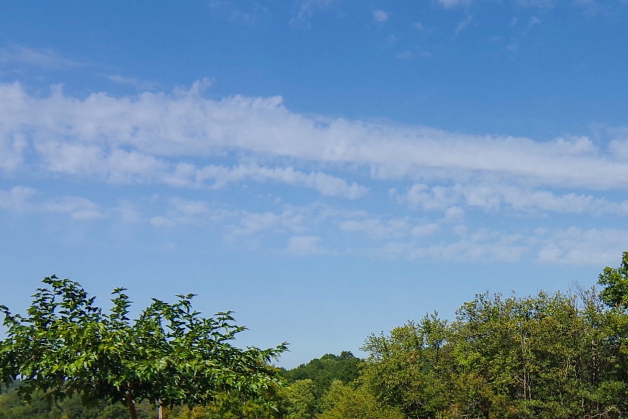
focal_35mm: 48
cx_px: 484
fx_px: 837
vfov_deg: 26.5
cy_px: 425
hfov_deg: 39.8
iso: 100
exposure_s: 1/100
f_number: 11
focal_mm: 12
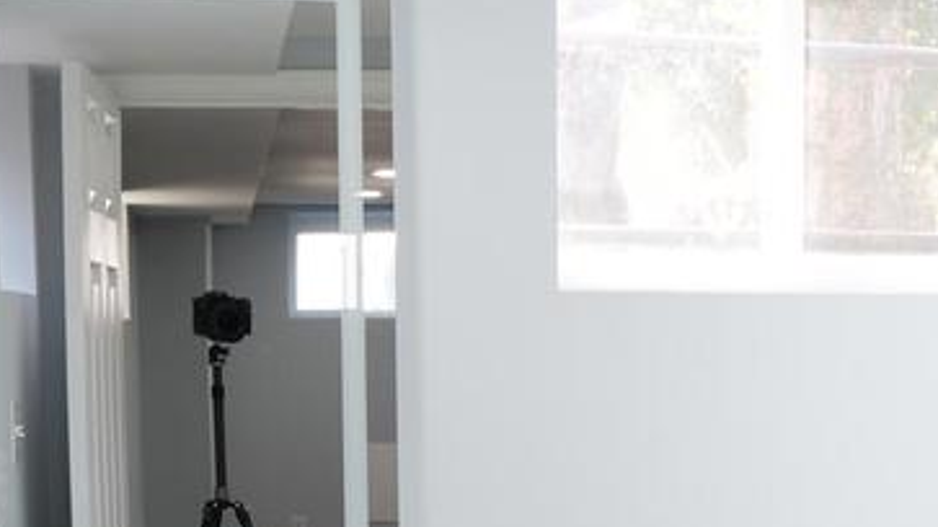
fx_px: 2064
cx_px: 752
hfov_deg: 25.2
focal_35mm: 83
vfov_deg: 14.2
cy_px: 607
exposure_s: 1/6
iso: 100
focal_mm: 20
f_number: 8
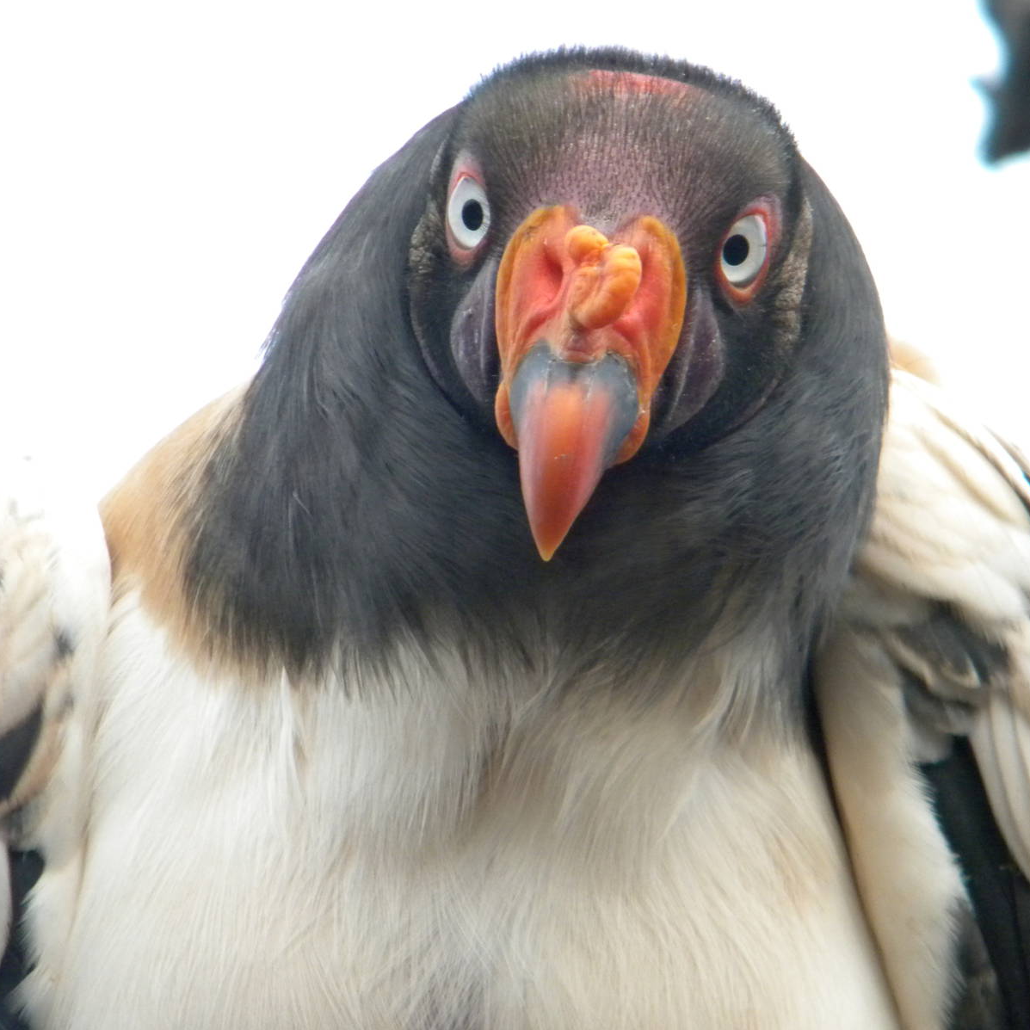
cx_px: 595
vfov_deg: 6.6
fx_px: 8988
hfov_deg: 6.6
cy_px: 515
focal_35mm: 267
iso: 400
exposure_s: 1/268
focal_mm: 41
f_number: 5.4
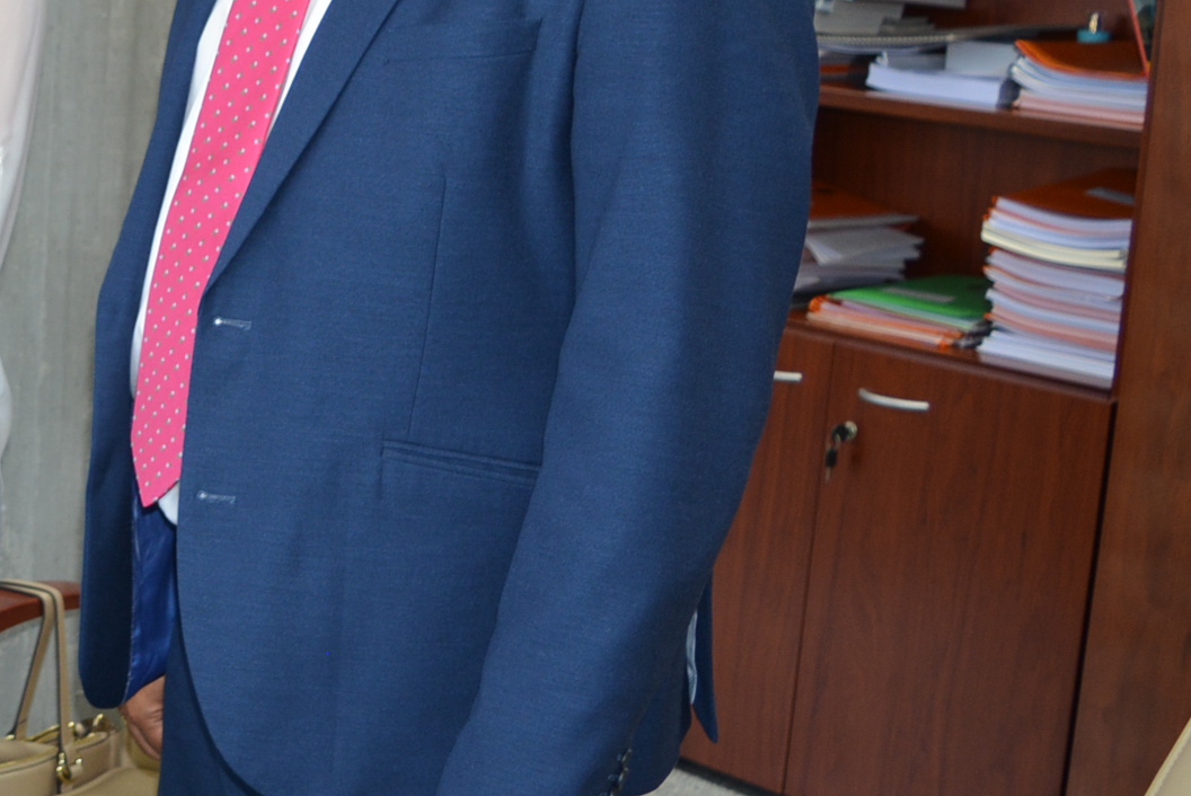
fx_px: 2814
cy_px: 224
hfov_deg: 21.4
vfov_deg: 16.0
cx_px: -388
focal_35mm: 85
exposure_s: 1/60
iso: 400
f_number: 4
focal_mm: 20
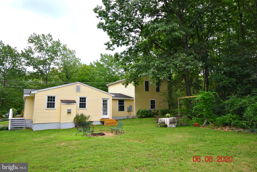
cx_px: 128
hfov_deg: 73.7
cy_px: 86
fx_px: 172
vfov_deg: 53.2
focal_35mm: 24
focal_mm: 16
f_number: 5
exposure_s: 1/125
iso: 100
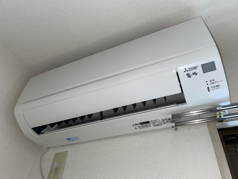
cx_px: 119
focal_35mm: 26
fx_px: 179
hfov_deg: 67.3
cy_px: 90
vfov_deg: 53.1
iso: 64
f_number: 1.6
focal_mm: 4.2
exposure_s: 1/60
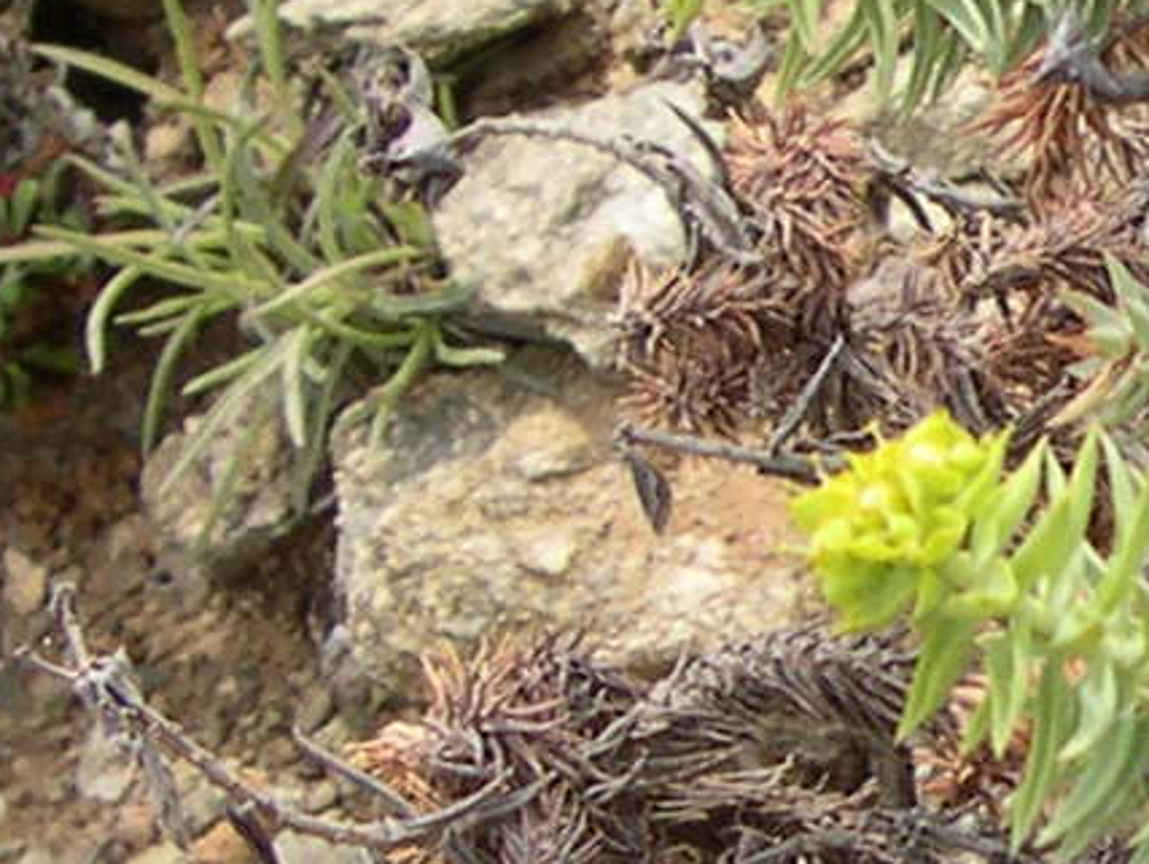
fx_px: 6711
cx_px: 2034
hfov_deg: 9.3
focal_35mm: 202
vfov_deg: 7.4
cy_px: 579
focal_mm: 8
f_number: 7.6
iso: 100
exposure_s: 1/90
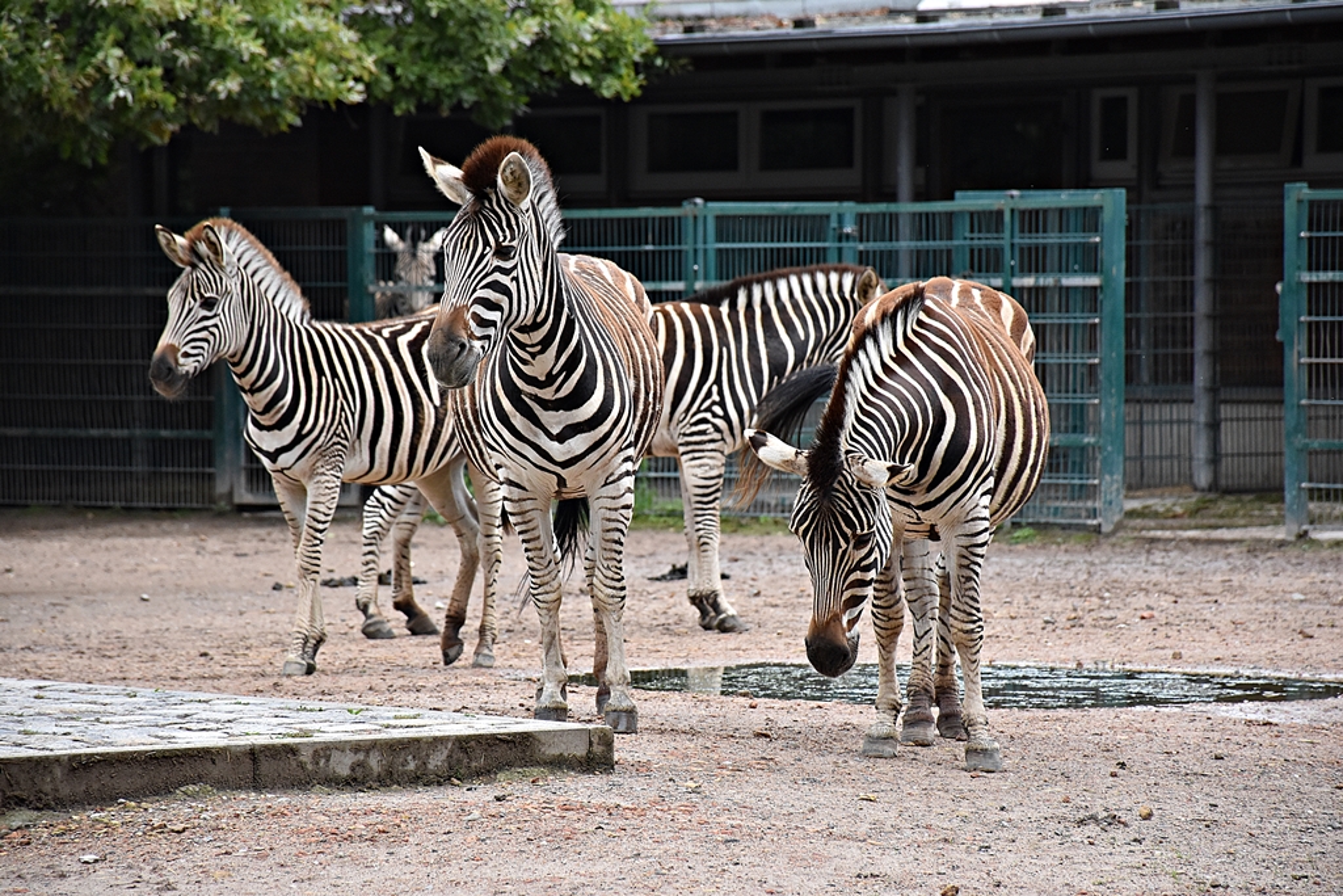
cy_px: 448
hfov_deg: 9.8
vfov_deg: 6.5
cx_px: 672
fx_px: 7835
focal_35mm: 210
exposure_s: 1/500
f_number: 5.6
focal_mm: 140
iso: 1250
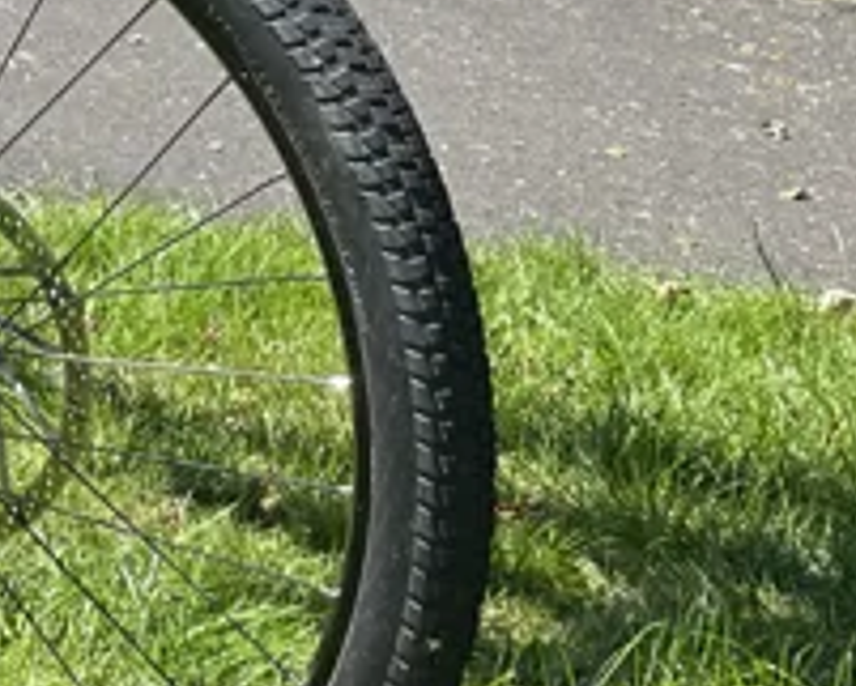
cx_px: -805
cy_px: -119
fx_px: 6311
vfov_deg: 6.2
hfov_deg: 7.5
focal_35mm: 249
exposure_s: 1/444
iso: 20
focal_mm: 7.5
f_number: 2.2
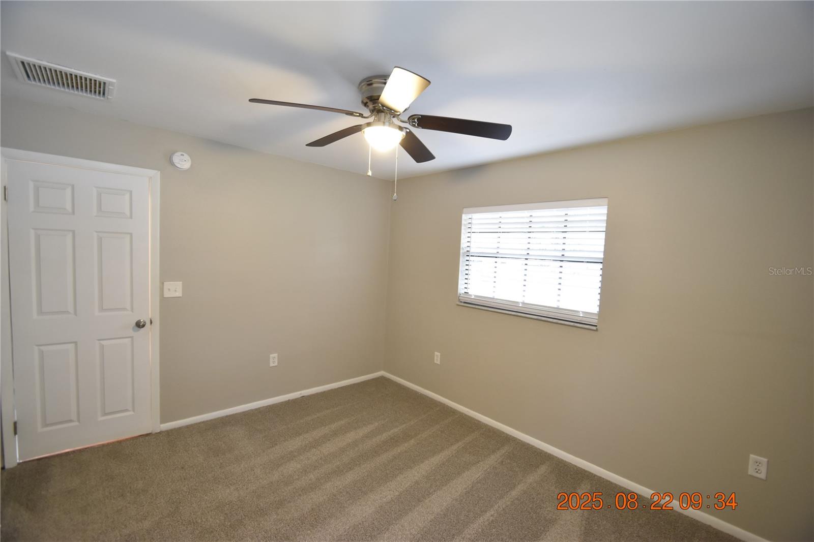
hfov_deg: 100.4
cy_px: 271
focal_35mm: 15
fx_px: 339
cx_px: 407
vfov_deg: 77.3
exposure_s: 1/15
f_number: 3.5
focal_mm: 10
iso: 800
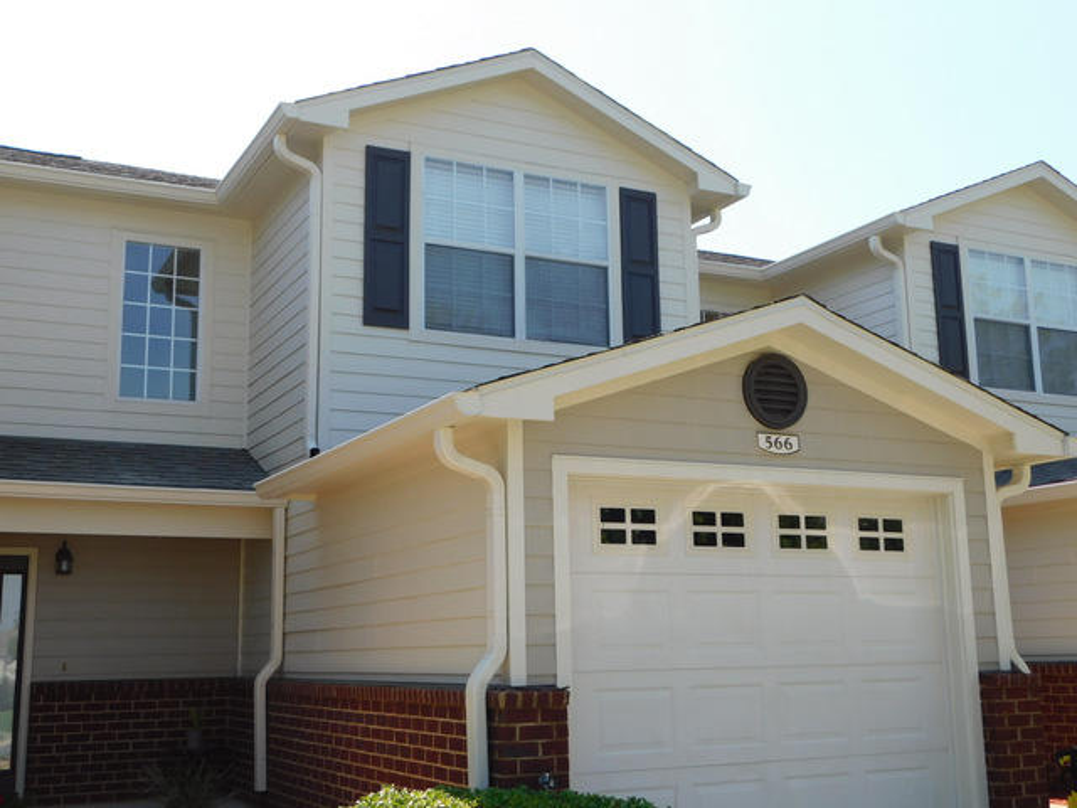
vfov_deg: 36.0
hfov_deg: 46.8
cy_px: 404
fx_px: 1245
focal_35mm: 40
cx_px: 538
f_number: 3.6
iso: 125
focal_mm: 7.1
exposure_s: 1/640
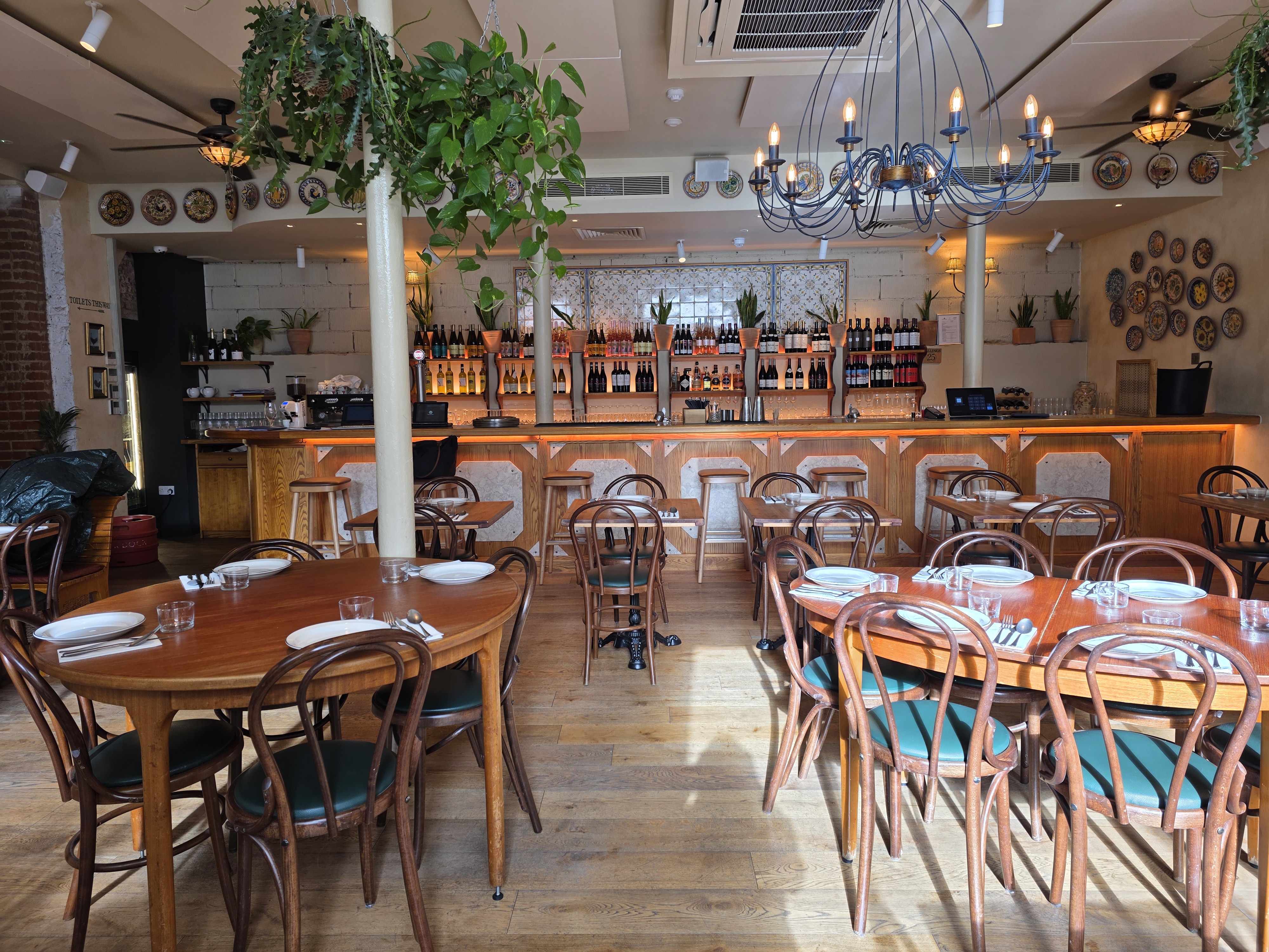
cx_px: 634
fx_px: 843
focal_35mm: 23
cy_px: 476
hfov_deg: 73.9
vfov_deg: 58.9
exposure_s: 1/100
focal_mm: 6.3
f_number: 1.7
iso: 40
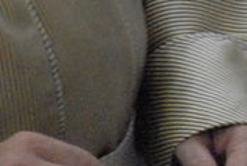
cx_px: 858
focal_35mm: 1056
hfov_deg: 1.9
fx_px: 7257
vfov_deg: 1.3
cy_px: -294
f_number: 9
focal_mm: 90
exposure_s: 1/50
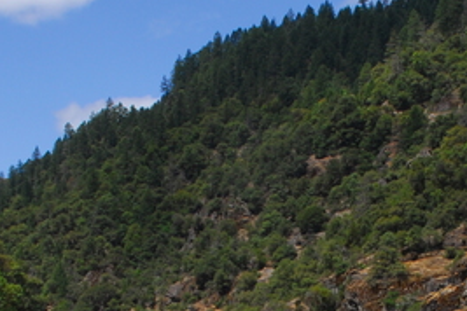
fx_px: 1284
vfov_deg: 13.5
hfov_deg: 20.5
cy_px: 359
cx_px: 332
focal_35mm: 99
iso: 200
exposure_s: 1/400
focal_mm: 22
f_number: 8
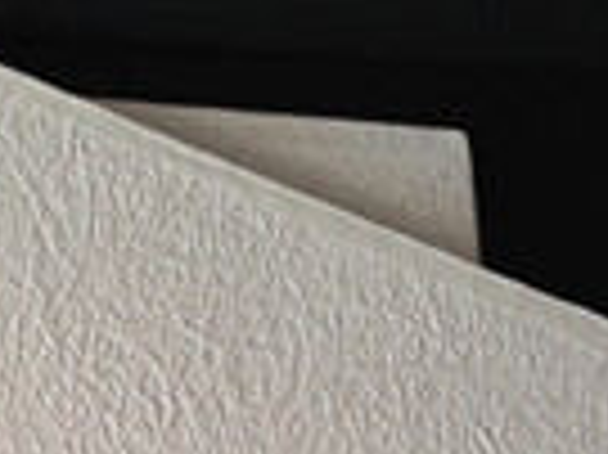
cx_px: 86
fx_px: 2141
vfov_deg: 11.4
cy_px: 766
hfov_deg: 16.0
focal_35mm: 122
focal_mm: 4.12
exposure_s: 1/20
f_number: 2.4
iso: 64
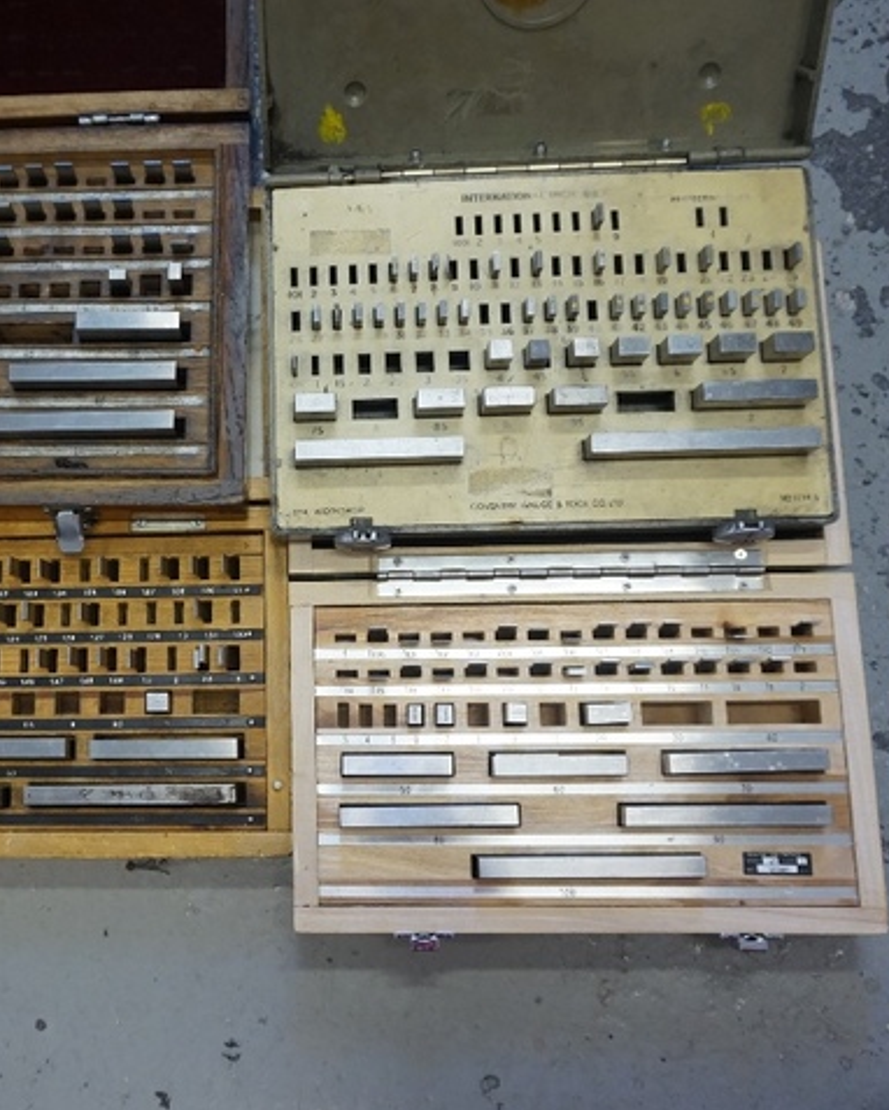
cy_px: 556
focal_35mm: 34
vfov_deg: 52.8
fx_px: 1118
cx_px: 240
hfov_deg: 42.3
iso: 1250
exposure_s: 1/160
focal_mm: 16
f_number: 4
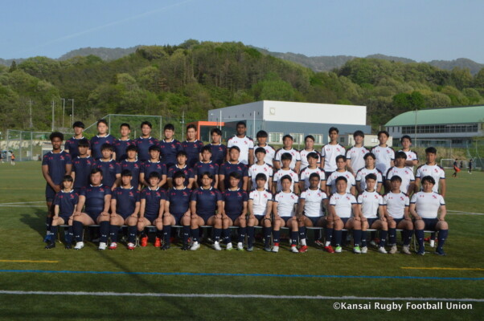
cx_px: 242
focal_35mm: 48
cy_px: 160
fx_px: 645
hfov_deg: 41.2
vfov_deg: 28.0
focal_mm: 32
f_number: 16
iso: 1600
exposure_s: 1/1000
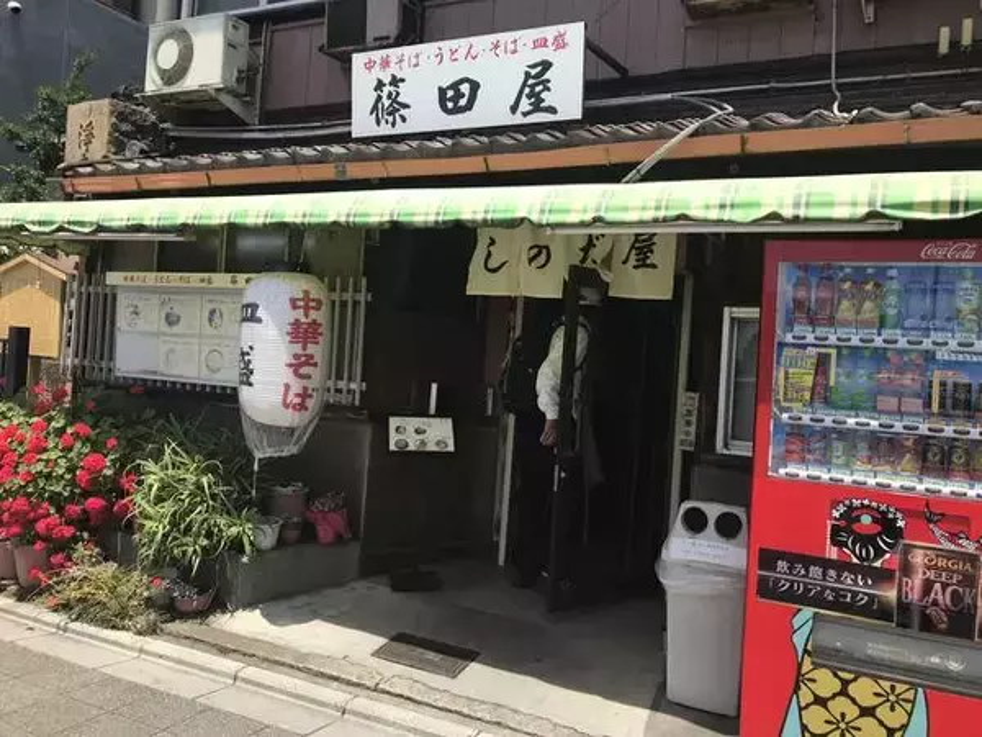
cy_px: 368
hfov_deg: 63.4
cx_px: 491
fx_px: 794
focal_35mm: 28
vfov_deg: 49.7
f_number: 1.8
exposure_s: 1/1597
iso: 20
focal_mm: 3.99
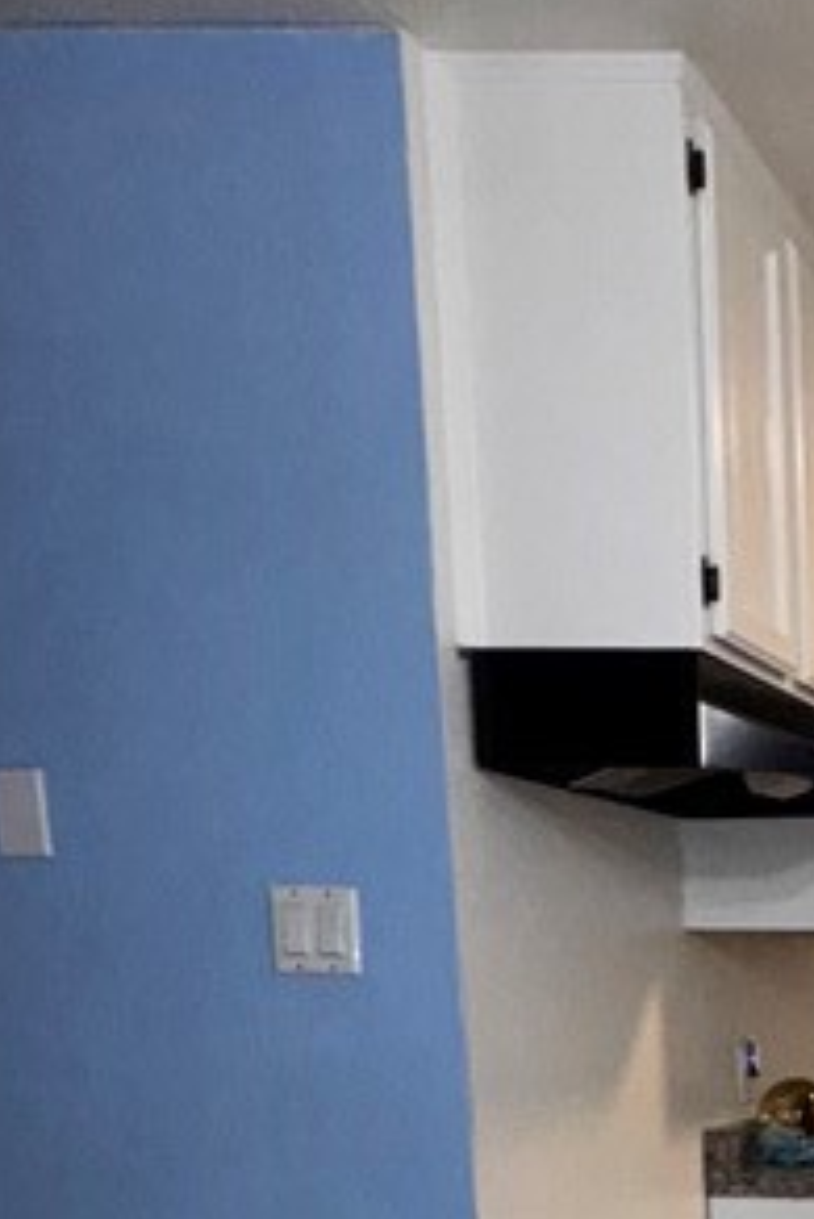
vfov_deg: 35.0
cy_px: 1236
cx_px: 1248
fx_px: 1728
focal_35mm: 51
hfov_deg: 21.7
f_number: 2.2
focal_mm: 2.22
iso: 125
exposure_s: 1/60
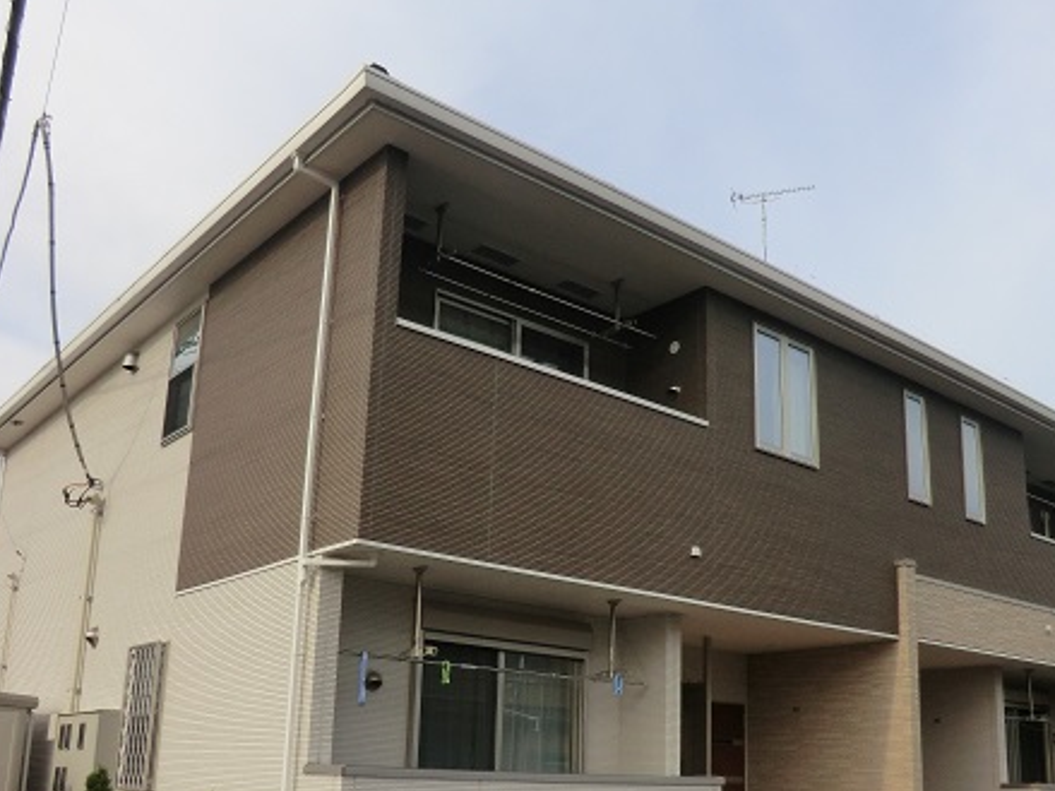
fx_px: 1066
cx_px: 589
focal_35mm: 35
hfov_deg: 52.5
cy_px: 551
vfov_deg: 40.0
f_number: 3.2
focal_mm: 4.3
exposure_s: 1/640
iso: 80
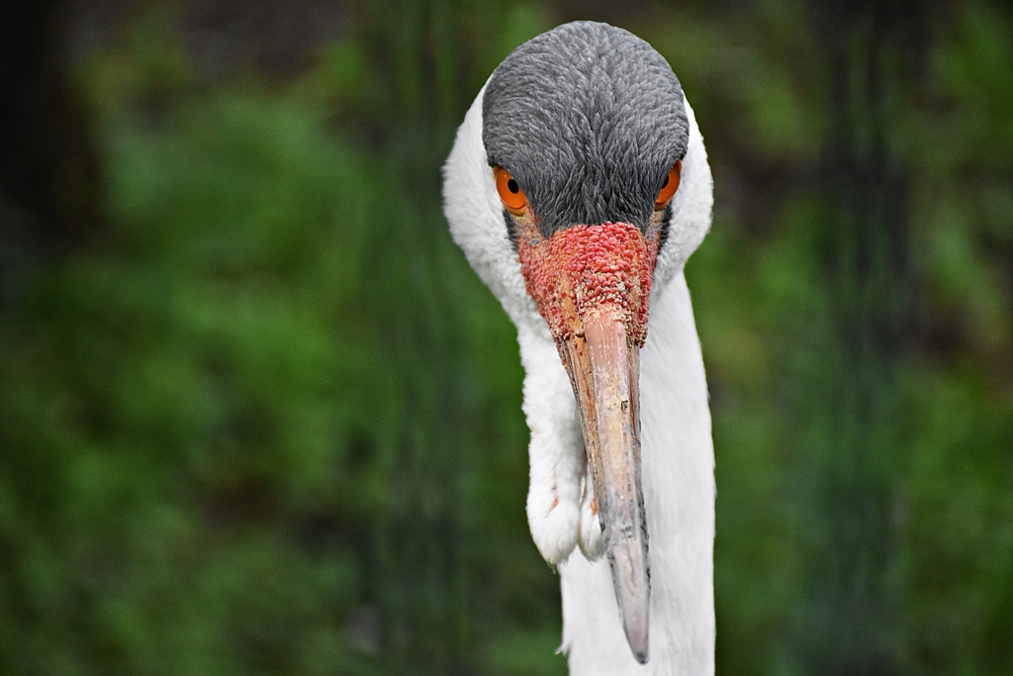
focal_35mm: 210
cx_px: 506
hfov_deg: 9.8
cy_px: 338
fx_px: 5910
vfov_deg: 6.5
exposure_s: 1/500
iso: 4000
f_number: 5.6
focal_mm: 140
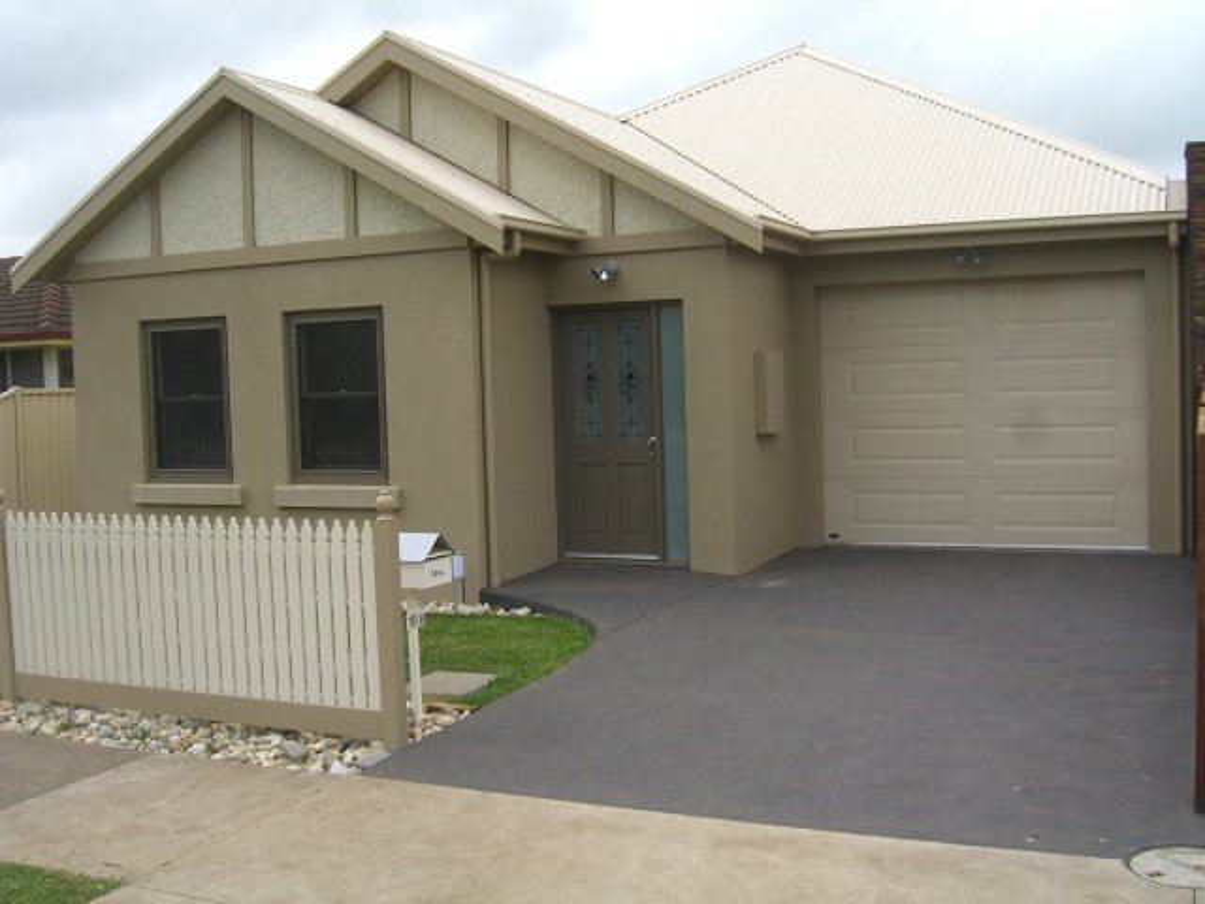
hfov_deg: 49.0
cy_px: 452
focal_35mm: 38
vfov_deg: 37.7
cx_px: 602
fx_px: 1323
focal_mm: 7.9
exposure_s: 1/250
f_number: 4
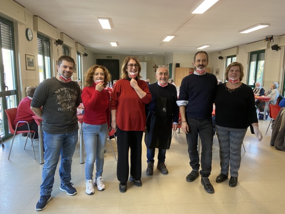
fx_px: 214
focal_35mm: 26
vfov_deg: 53.1
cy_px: 107
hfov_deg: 67.3
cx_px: 142
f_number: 1.8
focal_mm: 4.25
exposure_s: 1/63
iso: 125
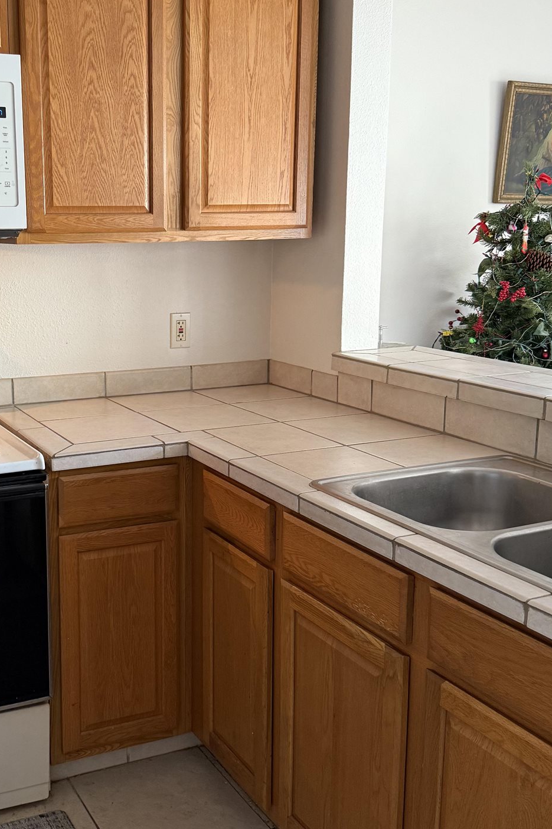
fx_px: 943
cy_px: 395
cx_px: 134
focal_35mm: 41
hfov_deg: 32.0
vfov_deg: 47.4
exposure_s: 1/60
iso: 200
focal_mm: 6.76
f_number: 1.78
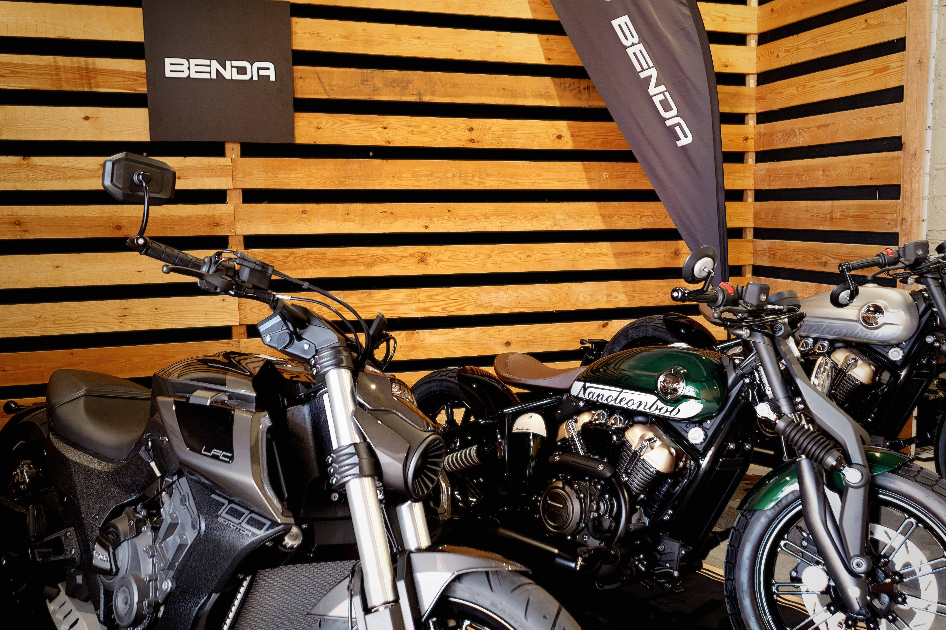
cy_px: 315
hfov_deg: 57.2
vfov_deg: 40.0
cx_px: 473
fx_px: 867
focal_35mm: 33
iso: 800
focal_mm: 21.9
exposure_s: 1/25
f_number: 4
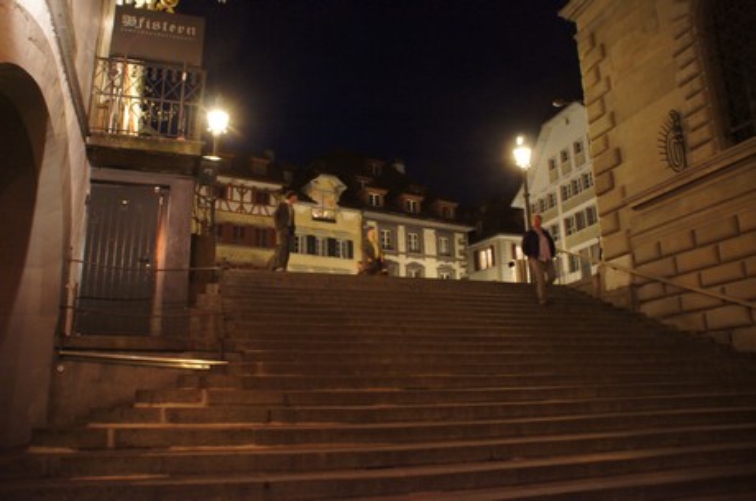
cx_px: 378
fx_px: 566
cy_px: 250
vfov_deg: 47.8
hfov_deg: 67.5
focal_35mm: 27
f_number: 3.5
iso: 6400
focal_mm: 18
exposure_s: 1/30
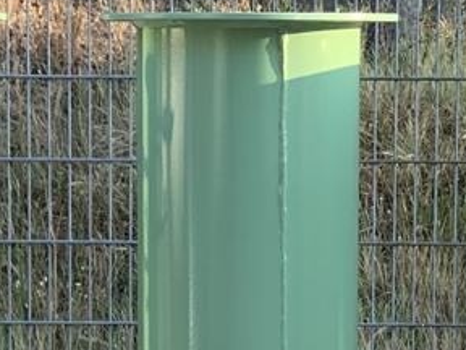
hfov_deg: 8.6
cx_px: 252
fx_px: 3110
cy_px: 687
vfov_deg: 6.3
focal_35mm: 231
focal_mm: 6
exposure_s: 1/122
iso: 16
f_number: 2.4
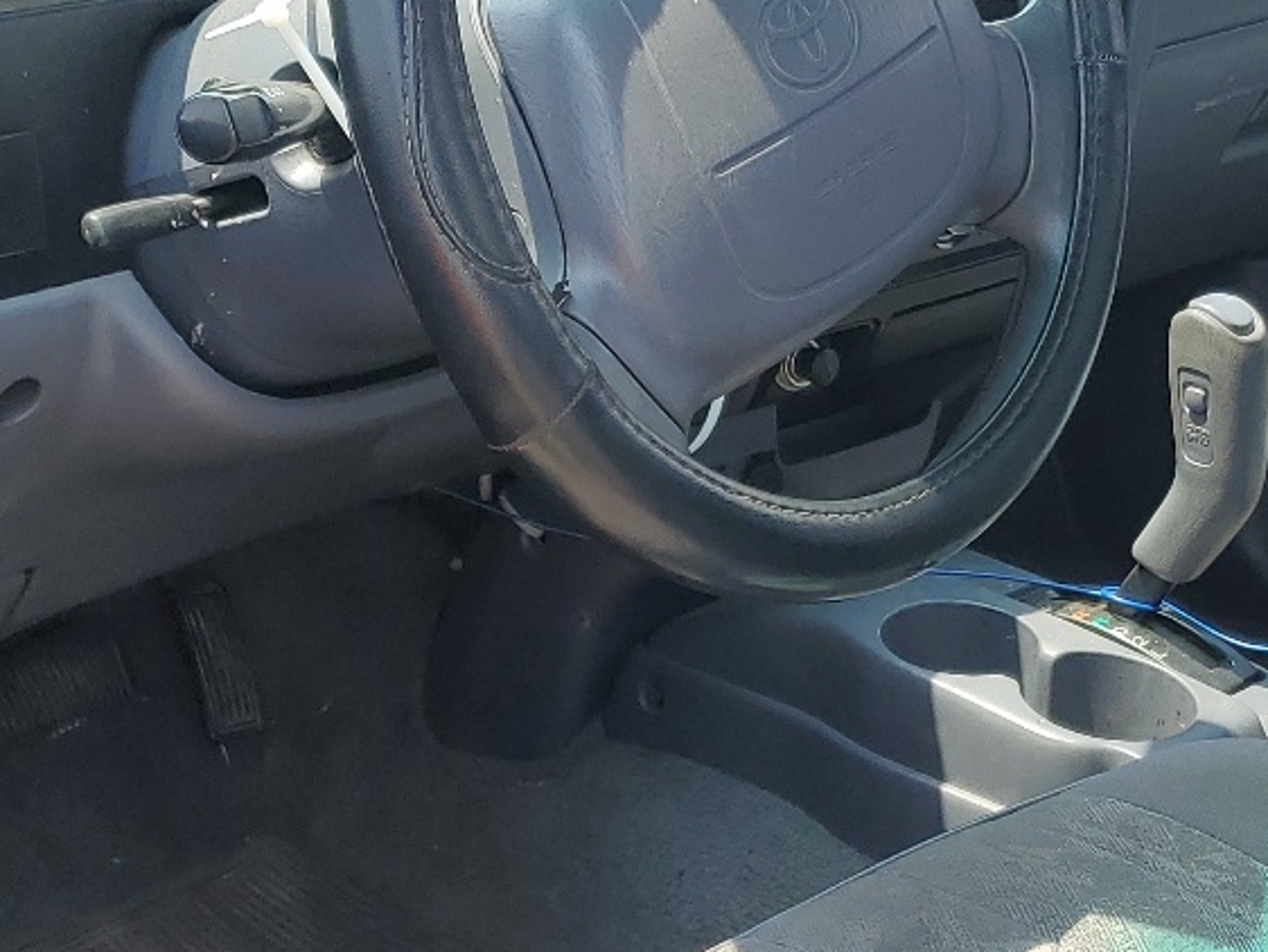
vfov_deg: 19.6
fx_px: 2712
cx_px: 695
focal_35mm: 74
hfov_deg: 26.3
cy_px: 803
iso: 50
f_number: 1.5
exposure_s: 1/625
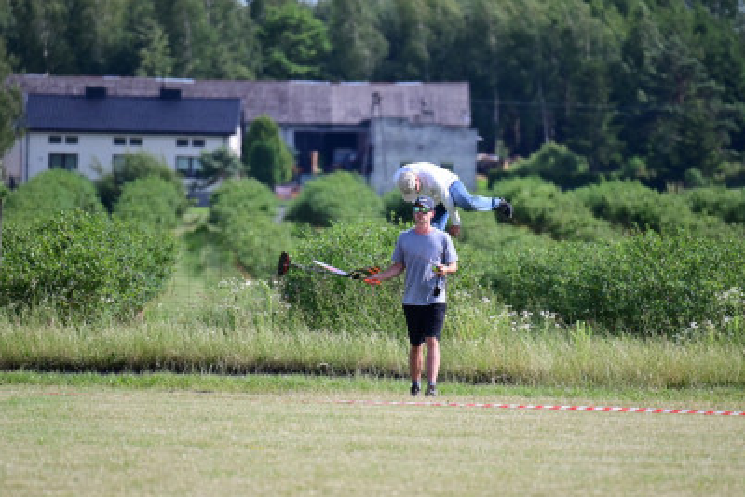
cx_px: 401
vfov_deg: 2.8
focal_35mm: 497
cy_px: 262
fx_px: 10288
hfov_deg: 4.1
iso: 500
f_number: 6.3
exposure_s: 1/1600
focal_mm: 400
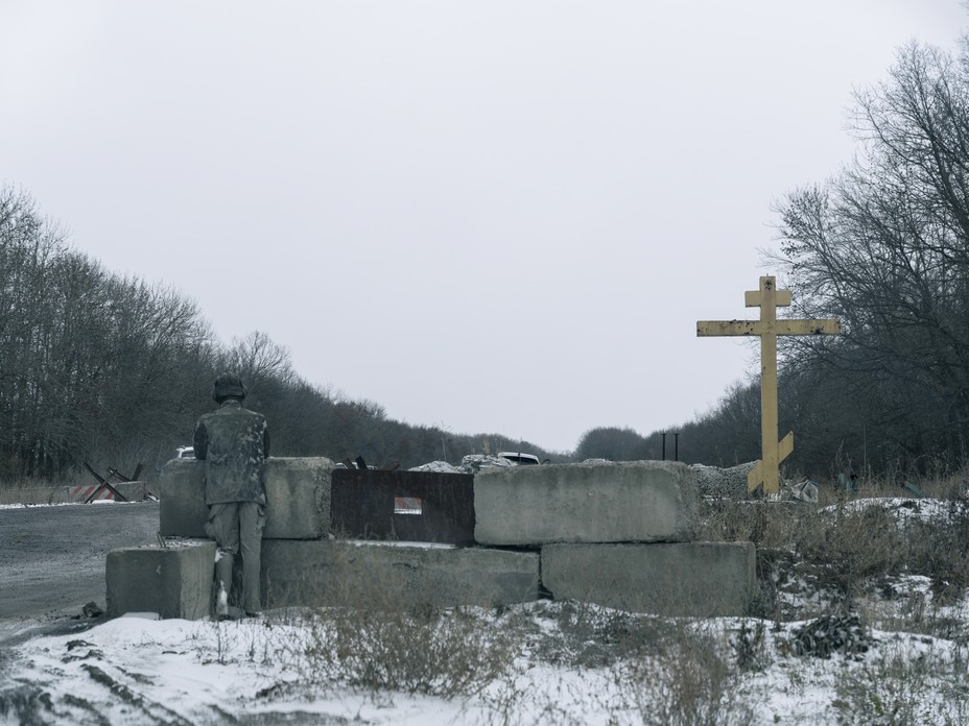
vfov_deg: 18.7
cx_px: 484
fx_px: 2211
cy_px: 363
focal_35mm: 79
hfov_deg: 24.7
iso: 250
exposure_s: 1/160
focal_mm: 100
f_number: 6.4
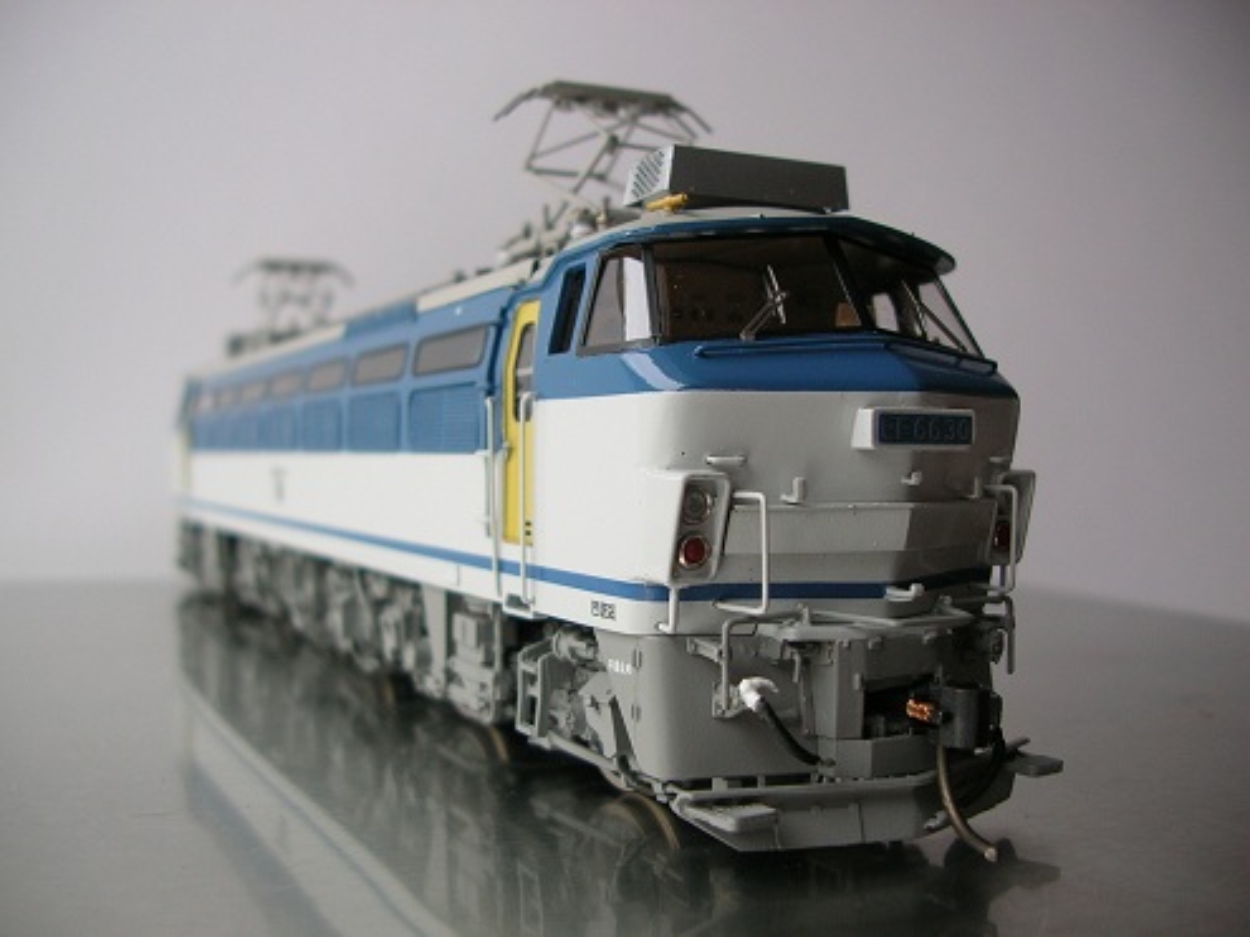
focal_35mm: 35
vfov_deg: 40.7
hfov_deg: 52.6
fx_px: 1264
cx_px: 625
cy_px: 468
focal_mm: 5.8
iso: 50
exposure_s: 1/6.8
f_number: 2.8
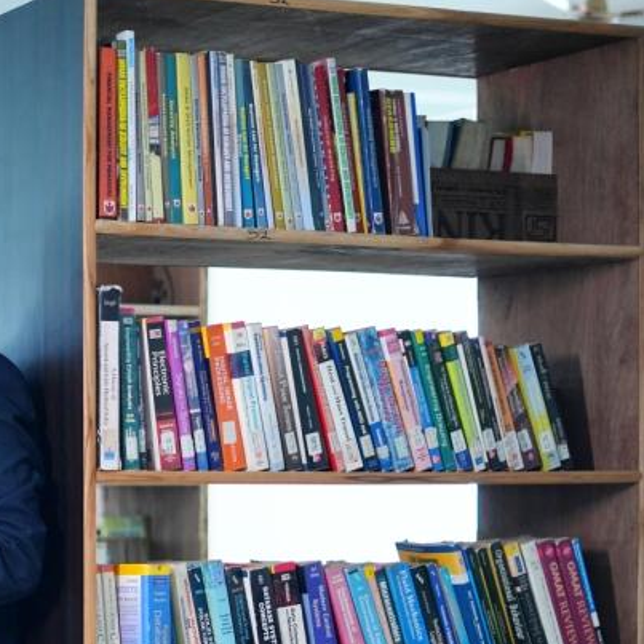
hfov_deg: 15.6
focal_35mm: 108
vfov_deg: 16.0
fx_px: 2273
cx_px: -96
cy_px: 482
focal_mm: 50
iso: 400
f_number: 1.8
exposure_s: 1/320
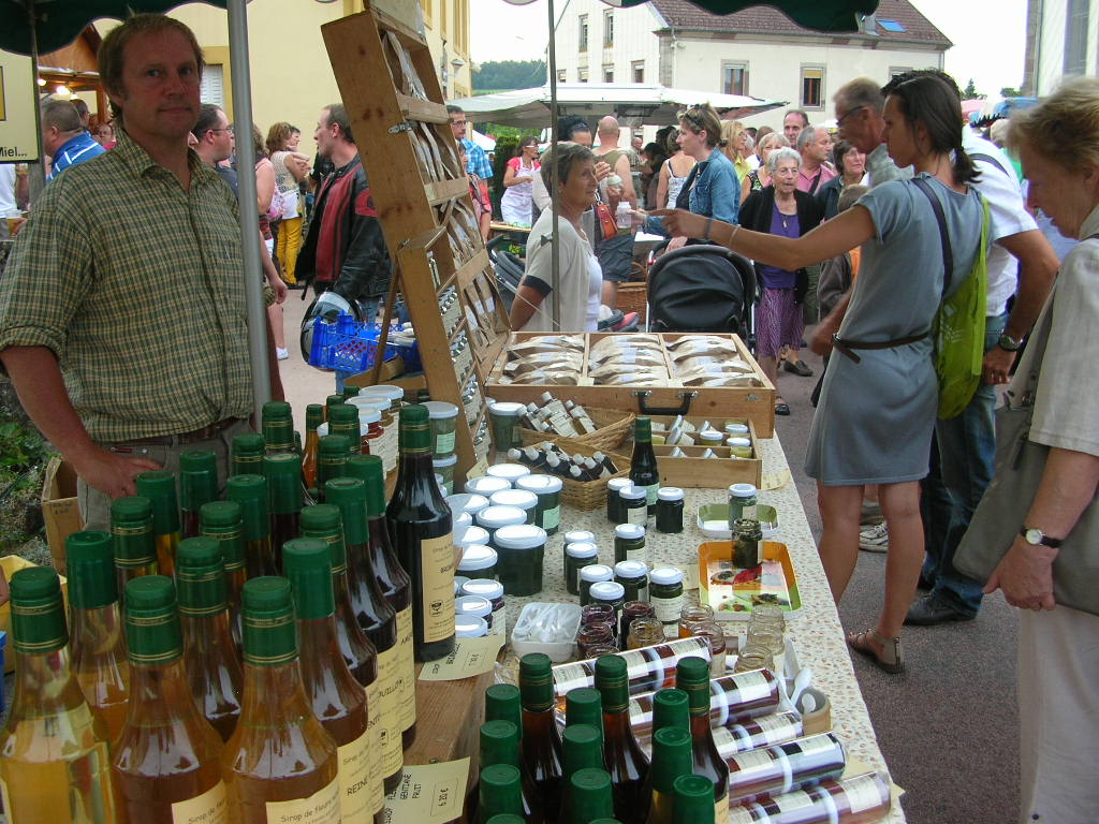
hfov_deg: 52.6
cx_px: 550
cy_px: 412
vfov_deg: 40.7
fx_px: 1111
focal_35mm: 35
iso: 50
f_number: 2.8
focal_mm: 5.8
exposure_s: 1/71.3
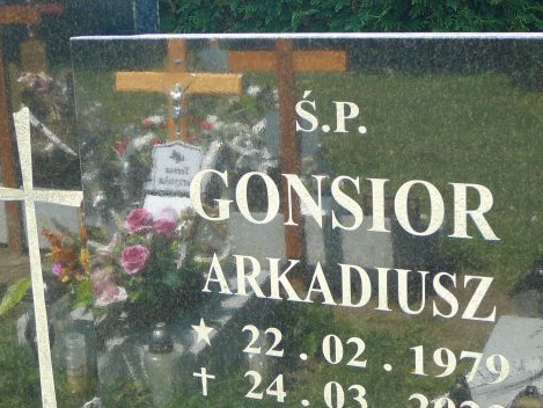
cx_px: 293
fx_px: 1114
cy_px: 254
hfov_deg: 27.4
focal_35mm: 71
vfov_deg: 20.7
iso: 80
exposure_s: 1/100
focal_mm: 7.8
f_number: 3.4
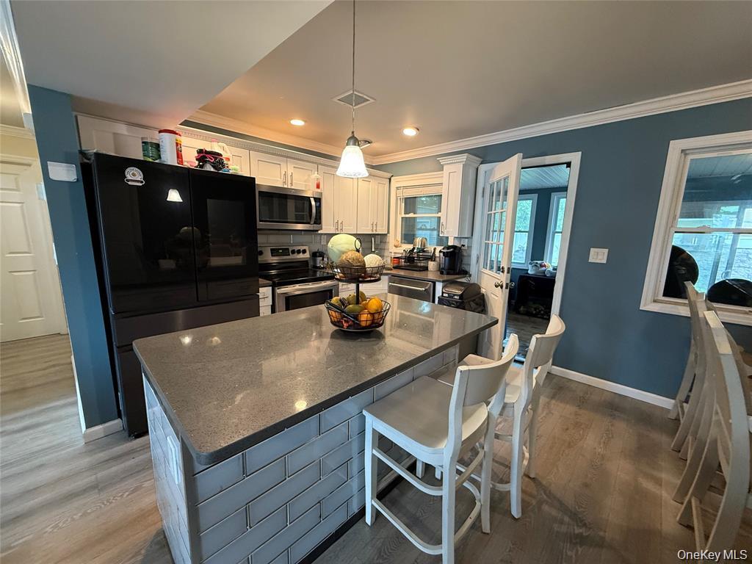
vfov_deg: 85.7
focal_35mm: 14
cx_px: 376
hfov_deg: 102.1
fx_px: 304
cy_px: 282
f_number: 2.2
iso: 320
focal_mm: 2.22
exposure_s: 1/60
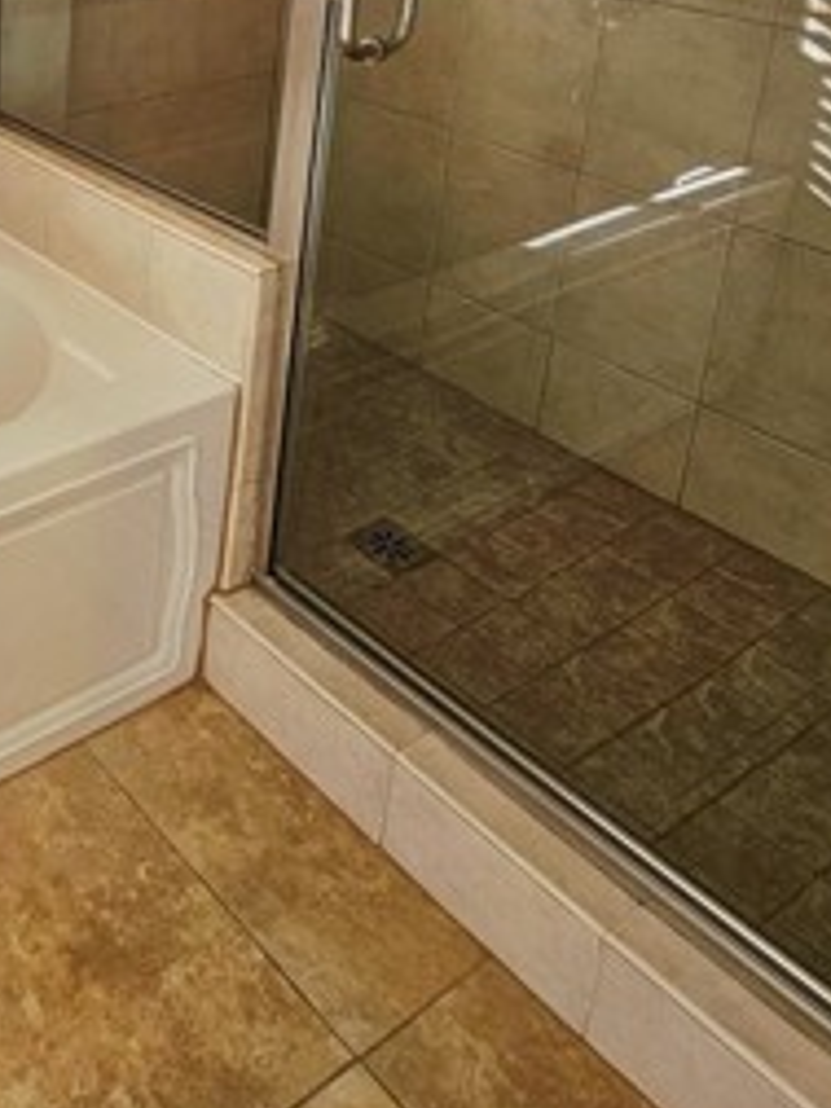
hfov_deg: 35.0
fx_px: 1056
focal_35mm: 33
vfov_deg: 46.5
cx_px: -141
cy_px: 4
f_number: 2.2
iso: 50
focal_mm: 2.2
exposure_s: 1/294
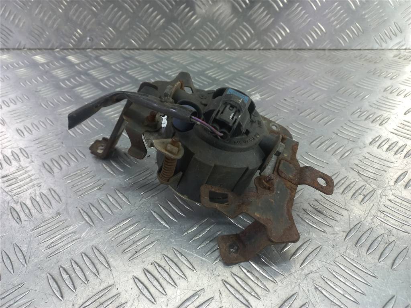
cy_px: 154
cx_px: 206
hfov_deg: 69.4
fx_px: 297
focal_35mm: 25
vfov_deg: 54.9
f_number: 1.8
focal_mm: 4.6
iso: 64
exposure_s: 1/50
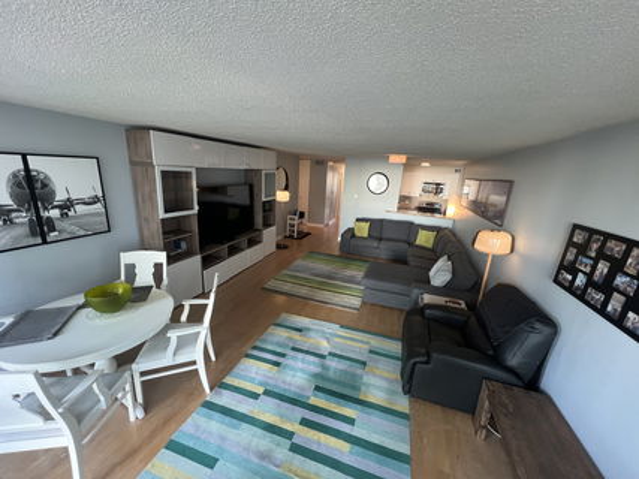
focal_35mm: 13
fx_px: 240
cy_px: 240
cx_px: 320
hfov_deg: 106.2
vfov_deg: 89.9
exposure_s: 1/60
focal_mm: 1.57
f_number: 1.8
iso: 250
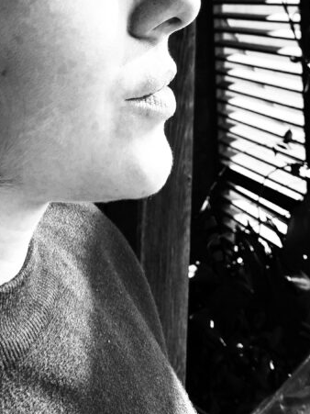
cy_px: 57
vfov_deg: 31.5
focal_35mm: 59
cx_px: 96
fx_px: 705
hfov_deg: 24.6
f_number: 1.8
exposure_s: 1/237
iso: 100
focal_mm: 4.75
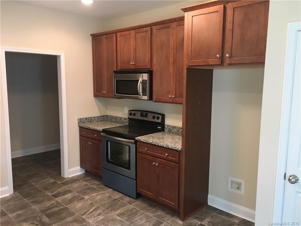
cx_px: 150
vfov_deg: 48.2
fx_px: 252
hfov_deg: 61.7
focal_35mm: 29
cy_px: 113
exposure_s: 1/30
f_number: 2.2
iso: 160
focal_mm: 4.15
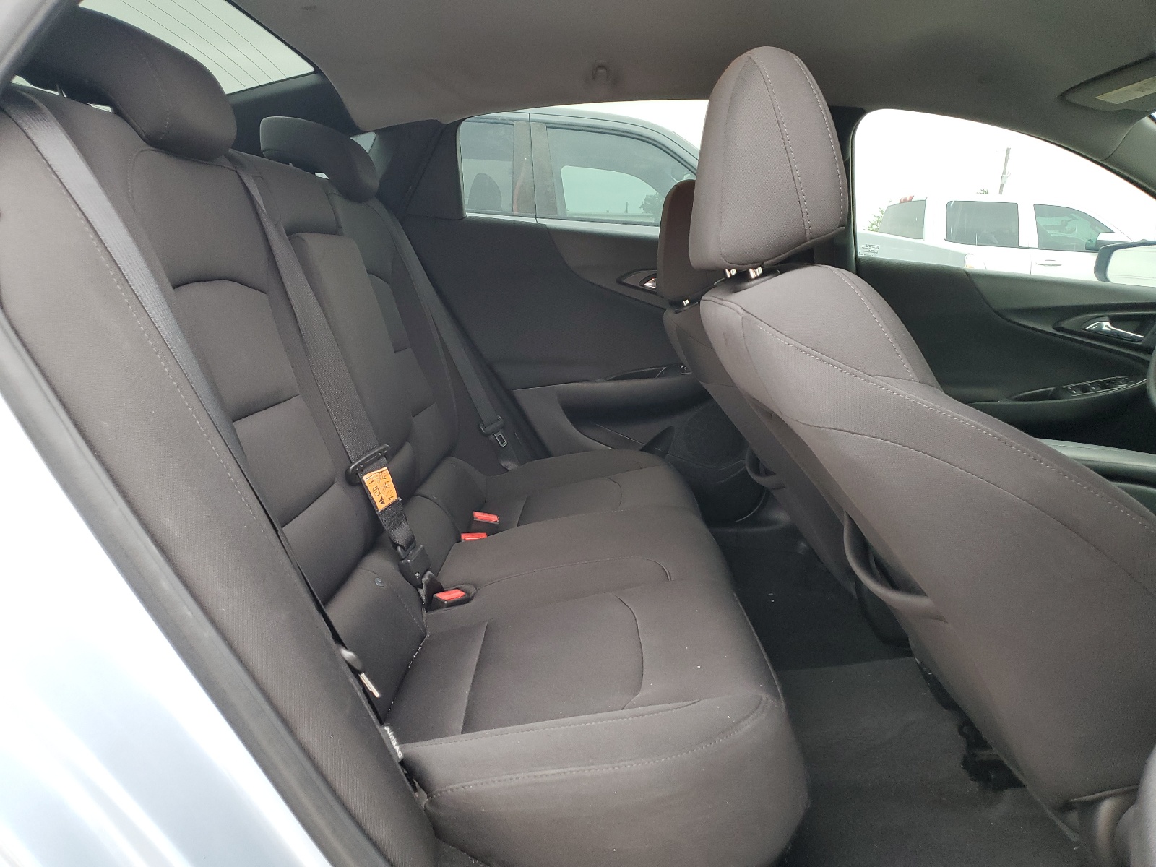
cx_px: 578
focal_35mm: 26
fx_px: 868
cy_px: 434
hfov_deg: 67.3
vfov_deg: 53.1
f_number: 1.5
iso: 88
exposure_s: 1/120
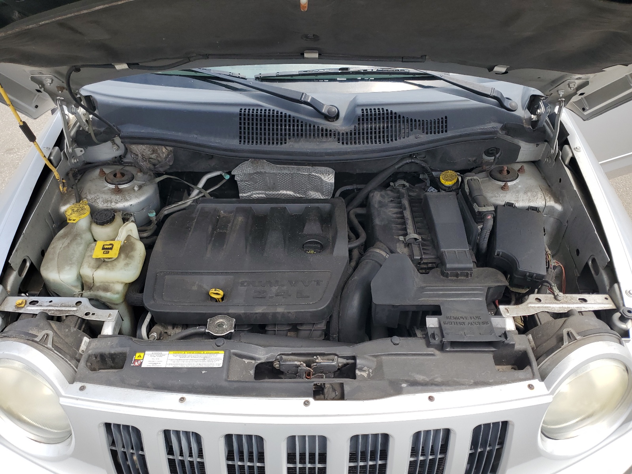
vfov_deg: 53.1
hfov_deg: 67.3
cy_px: 237
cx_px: 316
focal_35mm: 26
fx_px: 475
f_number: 1.5
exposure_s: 1/1429
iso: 50
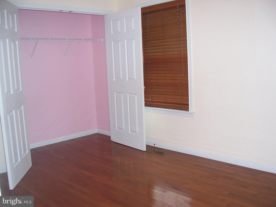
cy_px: 104
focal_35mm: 36
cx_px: 138
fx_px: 287
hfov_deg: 51.4
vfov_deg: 39.7
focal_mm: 6
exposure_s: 1/60
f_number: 3
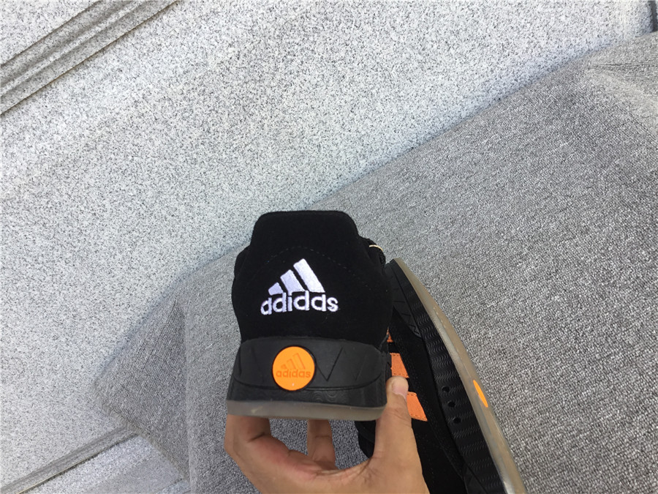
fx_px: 589
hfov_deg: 58.4
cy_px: 247
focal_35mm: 31
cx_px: 329
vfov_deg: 45.4
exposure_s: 1/133
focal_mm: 3.3
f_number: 2.4
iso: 25
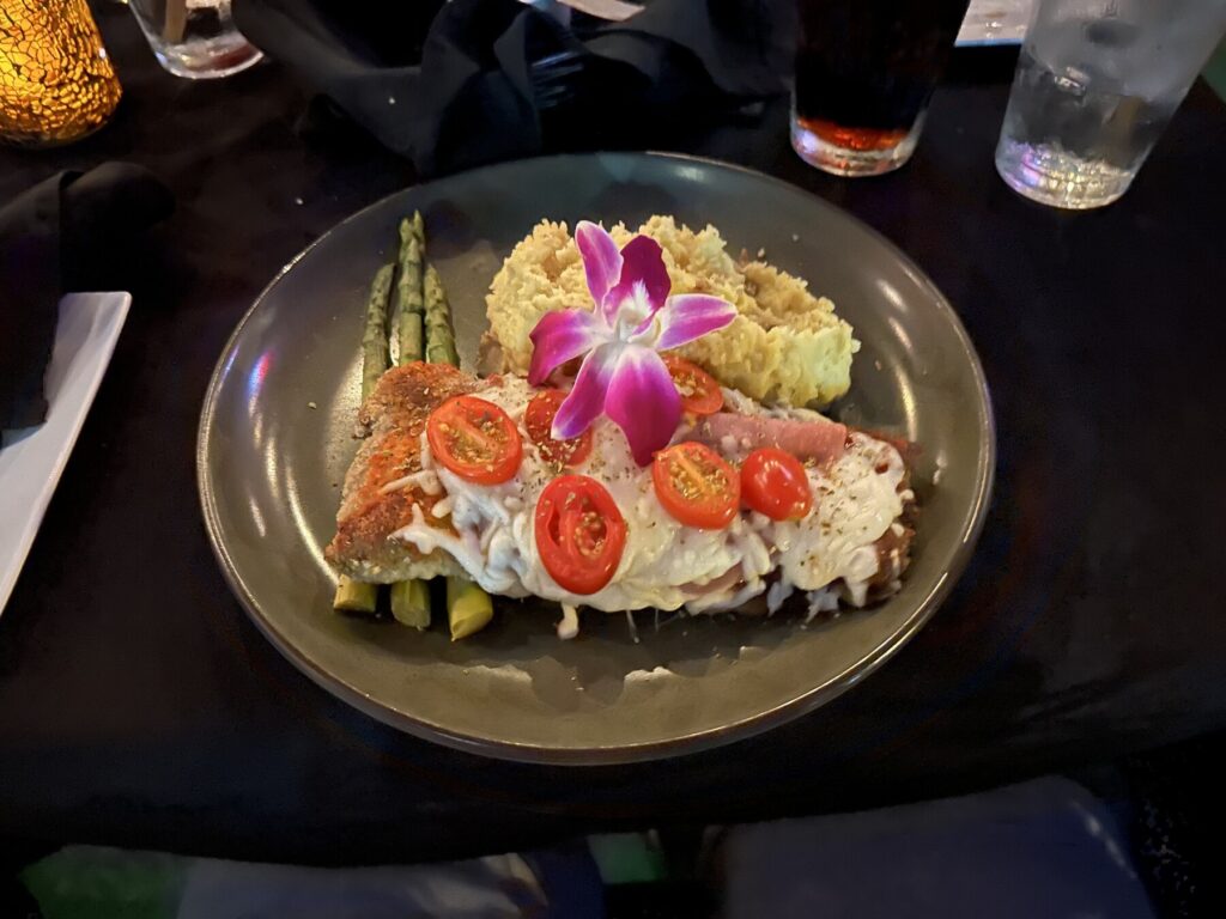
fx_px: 850
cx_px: 613
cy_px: 460
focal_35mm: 24
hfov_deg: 71.6
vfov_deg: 56.8
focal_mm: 6.86
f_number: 1.78
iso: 2500
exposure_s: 1/9
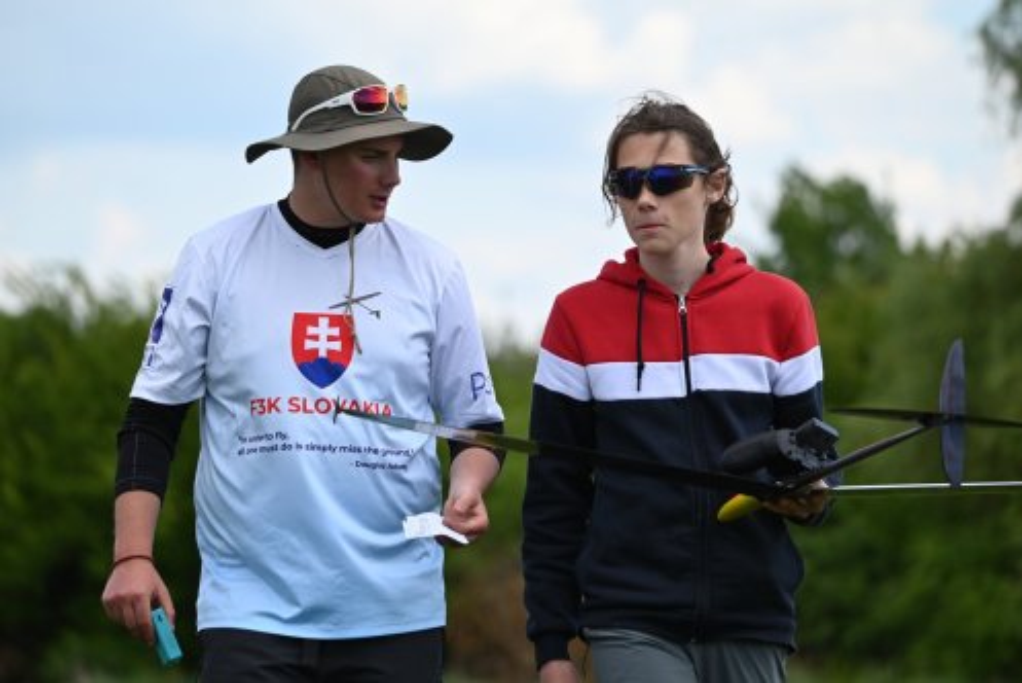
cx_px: 511
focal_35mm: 250
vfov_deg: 5.5
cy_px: 342
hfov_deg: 8.2
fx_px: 7101
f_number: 6
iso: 320
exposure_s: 1/1000
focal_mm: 250
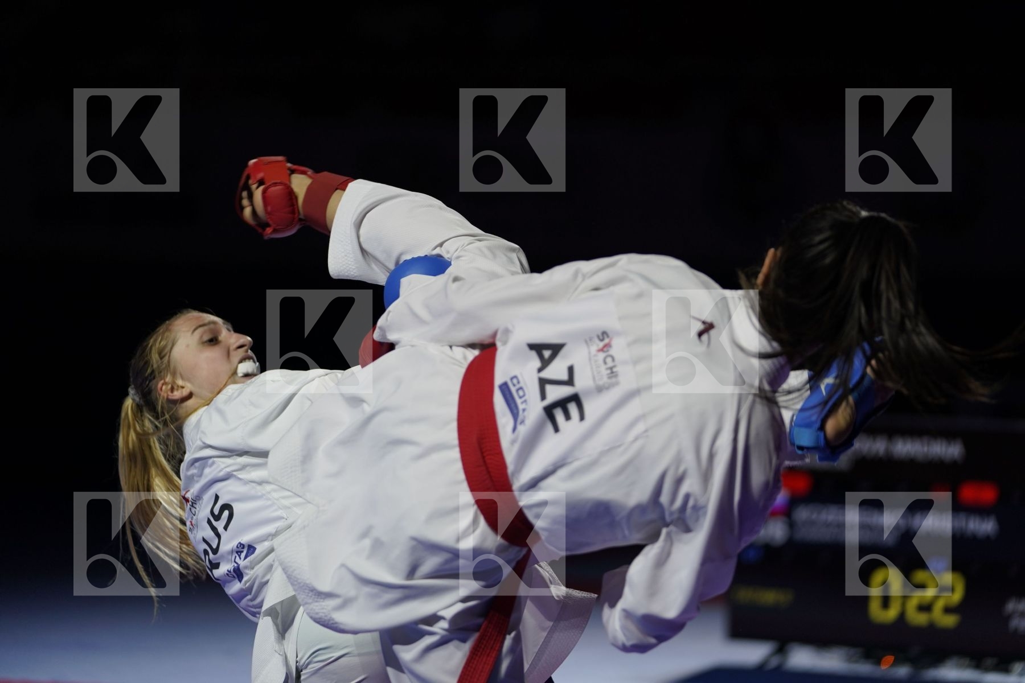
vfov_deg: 9.9
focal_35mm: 138
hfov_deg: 14.9
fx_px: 3929
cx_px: 512
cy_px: 342
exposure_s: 1/1000
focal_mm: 138
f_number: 2.8
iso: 640
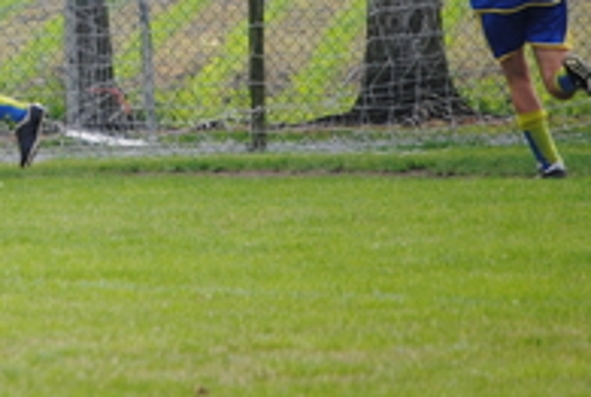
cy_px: 15
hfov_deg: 2.2
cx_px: -161
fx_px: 15204
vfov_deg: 1.5
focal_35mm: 924
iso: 200
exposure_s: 1/500
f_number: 5.6
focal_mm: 200
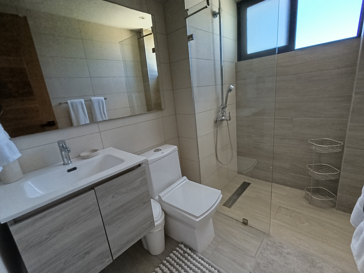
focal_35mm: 16
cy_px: 136
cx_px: 182
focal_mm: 1.65
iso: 250
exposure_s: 1/99.9
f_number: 2.2
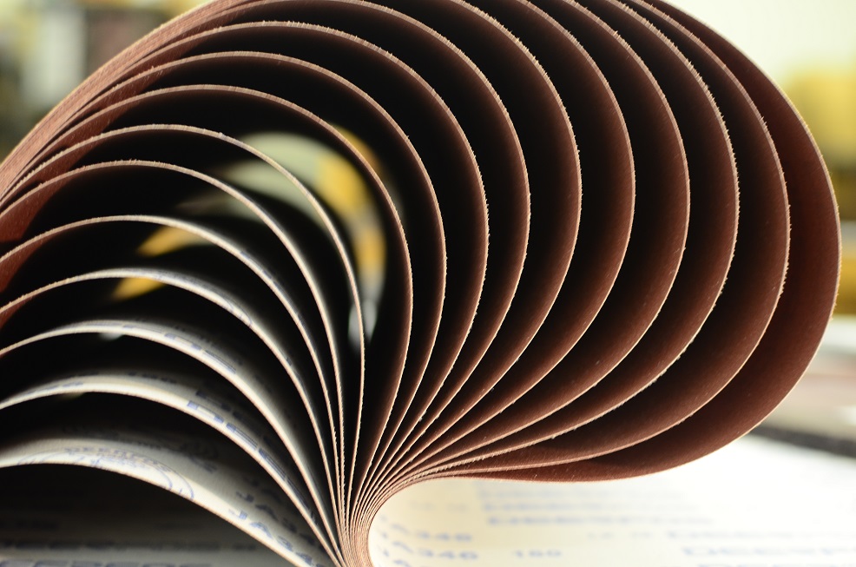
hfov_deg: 37.9
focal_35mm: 52
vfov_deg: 25.6
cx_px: 428
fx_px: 1246
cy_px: 284
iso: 400
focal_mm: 35
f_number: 2.8
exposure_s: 1/30
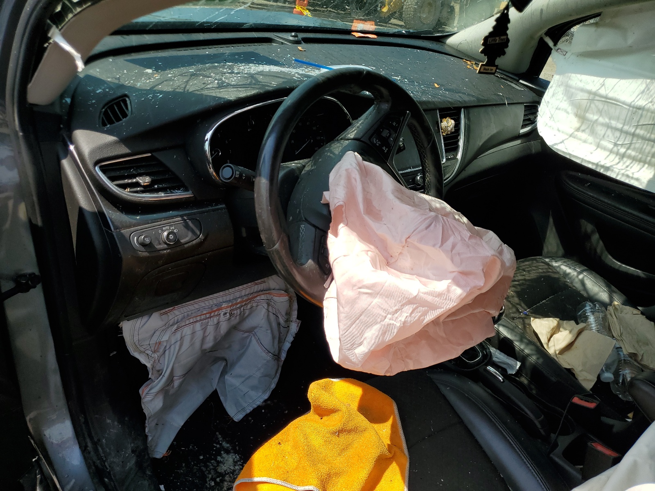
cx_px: 328
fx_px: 492
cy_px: 246
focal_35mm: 26
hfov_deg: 67.3
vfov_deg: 53.1
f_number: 1.5
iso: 50
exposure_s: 1/2500
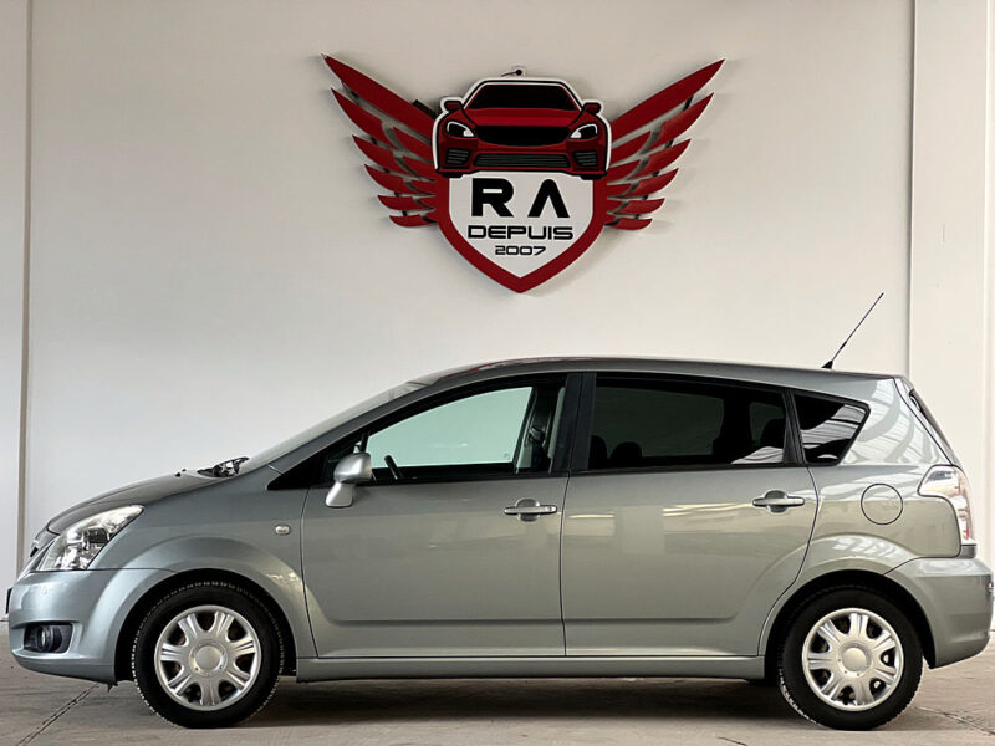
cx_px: 498
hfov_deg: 25.3
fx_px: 2213
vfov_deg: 19.1
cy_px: 373
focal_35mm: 77
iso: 250
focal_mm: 9
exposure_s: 1/67
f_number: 2.8
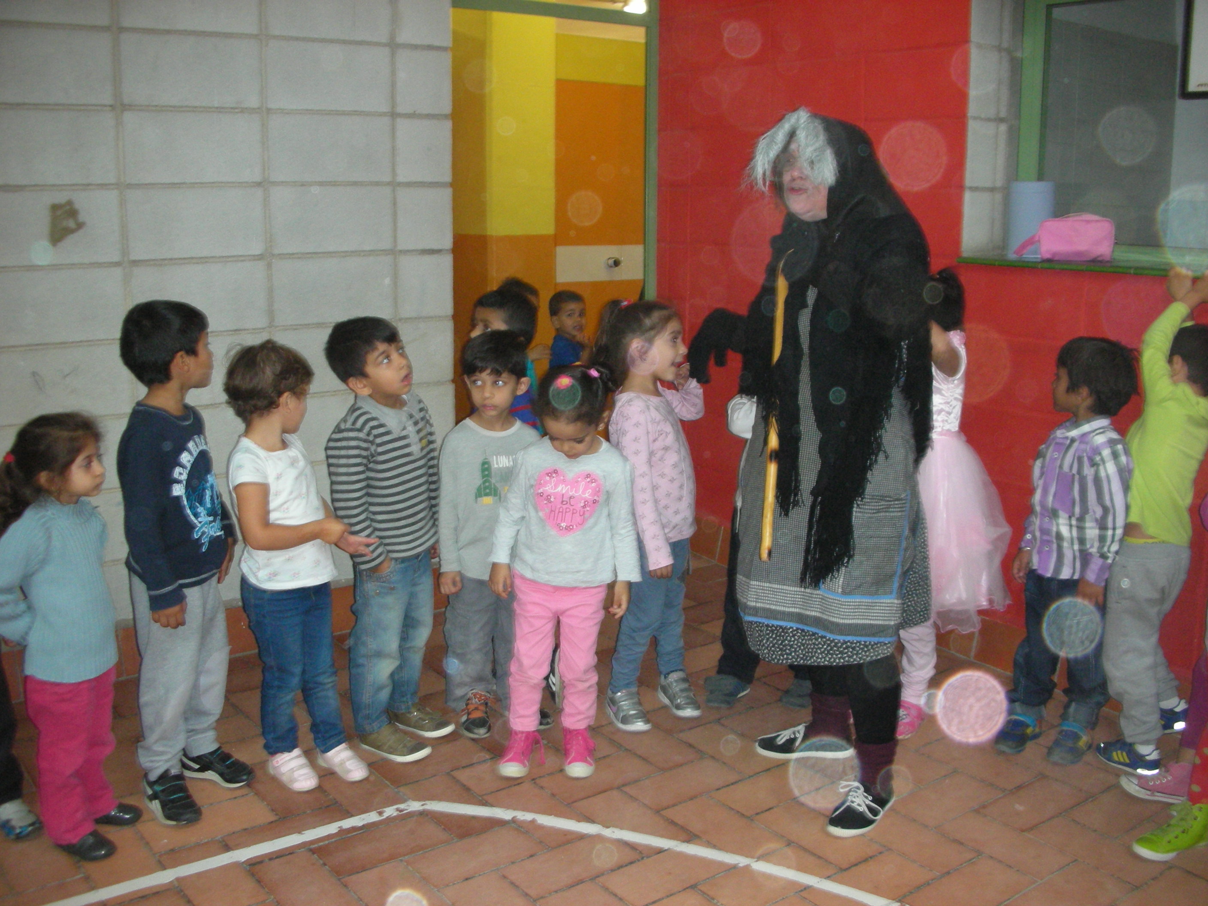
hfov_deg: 52.6
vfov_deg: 40.7
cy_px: 453
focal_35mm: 35
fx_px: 1221
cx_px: 604
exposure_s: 1/60.1
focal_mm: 5.8
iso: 191
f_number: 3
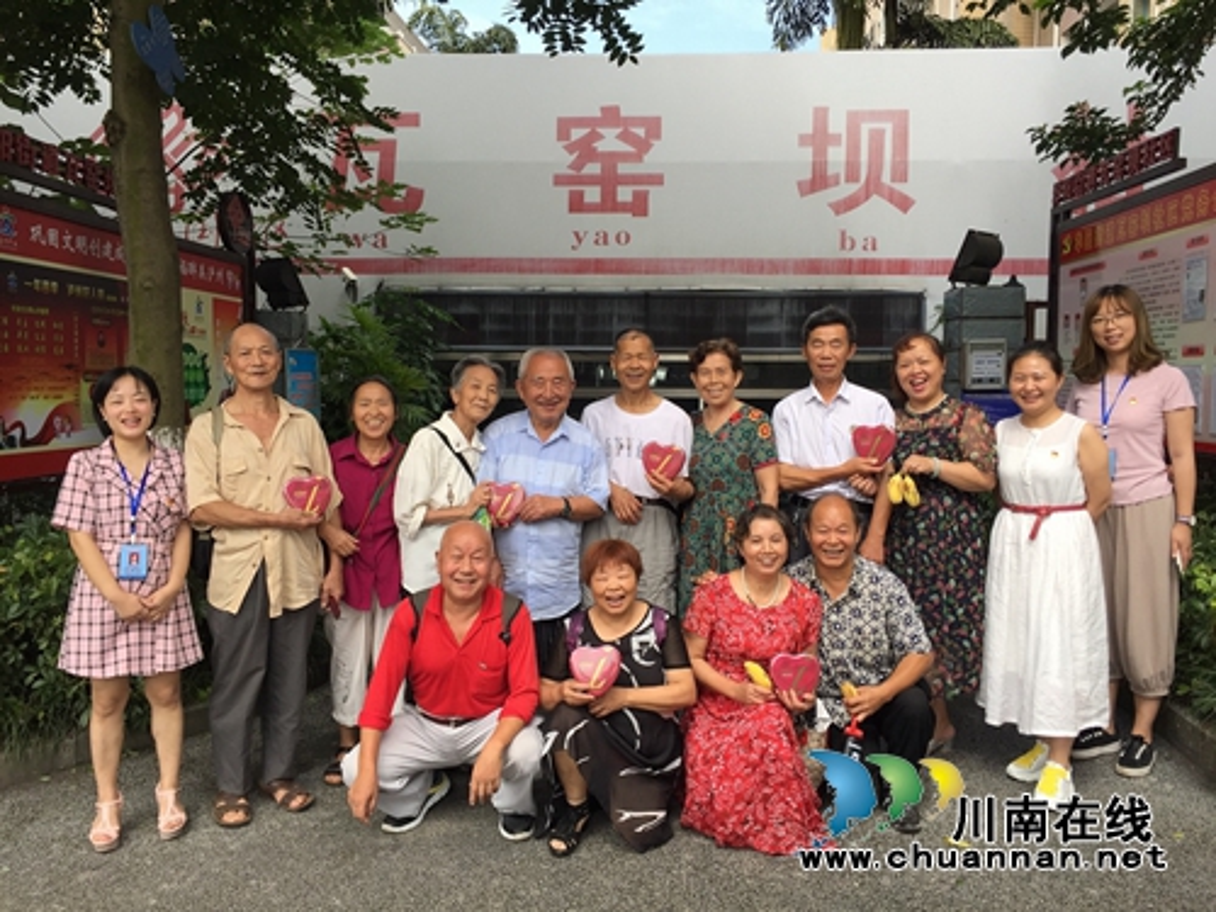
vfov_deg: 48.2
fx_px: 1019
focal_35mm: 29
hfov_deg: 61.7
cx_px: 608
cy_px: 456
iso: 32
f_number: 2.2
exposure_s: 1/608
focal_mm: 4.15
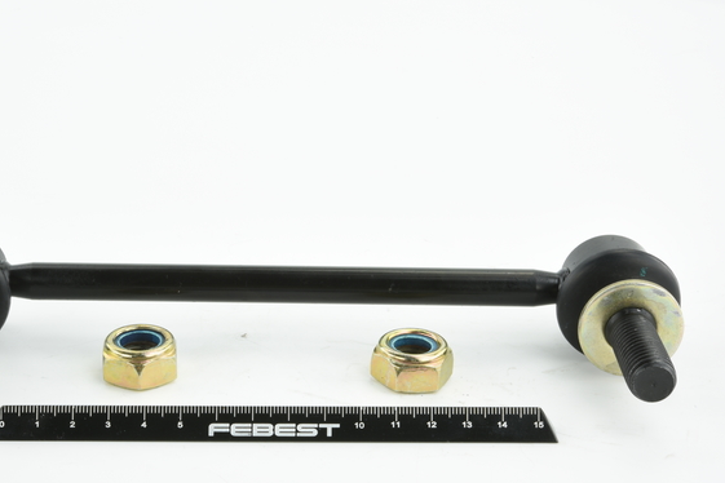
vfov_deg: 17.7
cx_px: 269
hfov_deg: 26.2
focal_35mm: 77
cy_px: 294
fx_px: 1551
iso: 64
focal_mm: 60
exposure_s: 1/2
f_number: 29
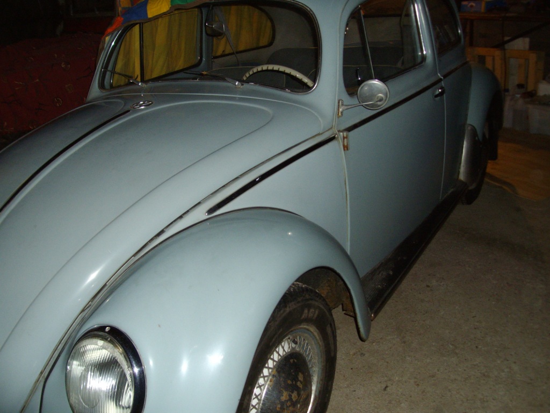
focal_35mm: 36
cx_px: 275
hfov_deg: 51.4
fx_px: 572
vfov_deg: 39.7
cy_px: 206
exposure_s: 1/50
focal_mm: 6
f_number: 2.7
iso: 160
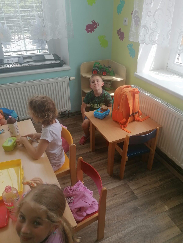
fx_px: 190
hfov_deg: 51.4
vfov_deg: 65.3
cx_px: 92
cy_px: 122
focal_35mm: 27
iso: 50
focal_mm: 4.75
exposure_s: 1/127
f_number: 1.8
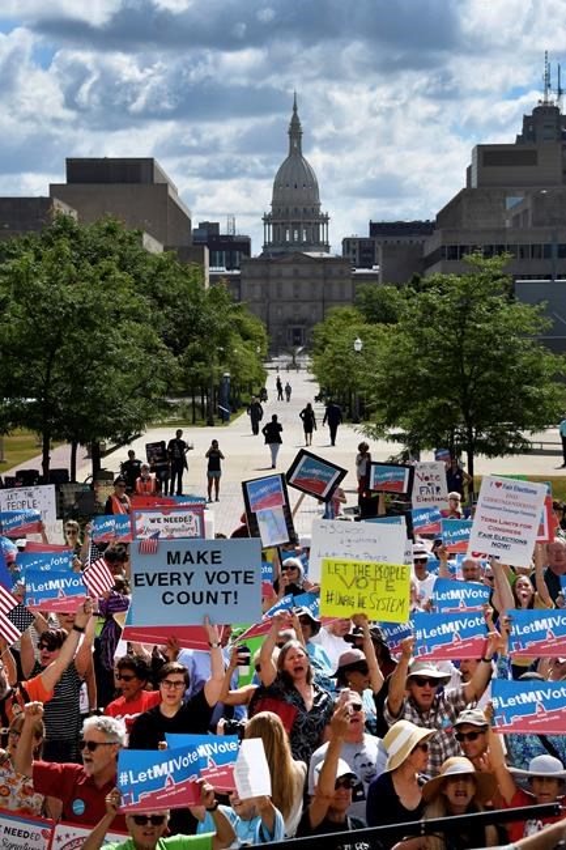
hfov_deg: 12.7
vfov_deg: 18.9
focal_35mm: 108
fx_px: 2548
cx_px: 283
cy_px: 425
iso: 200
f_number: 6.3
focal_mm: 72
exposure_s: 1/1600
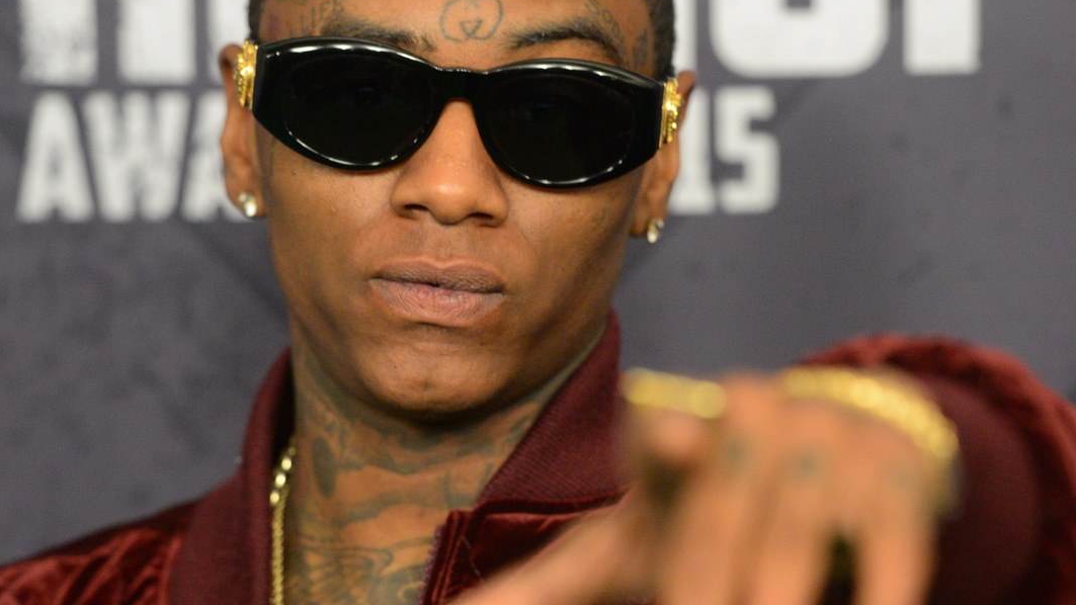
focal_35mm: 268
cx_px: 538
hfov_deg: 8.0
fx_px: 7647
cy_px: 508
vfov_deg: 4.5
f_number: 4
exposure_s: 1/160
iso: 4000
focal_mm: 170
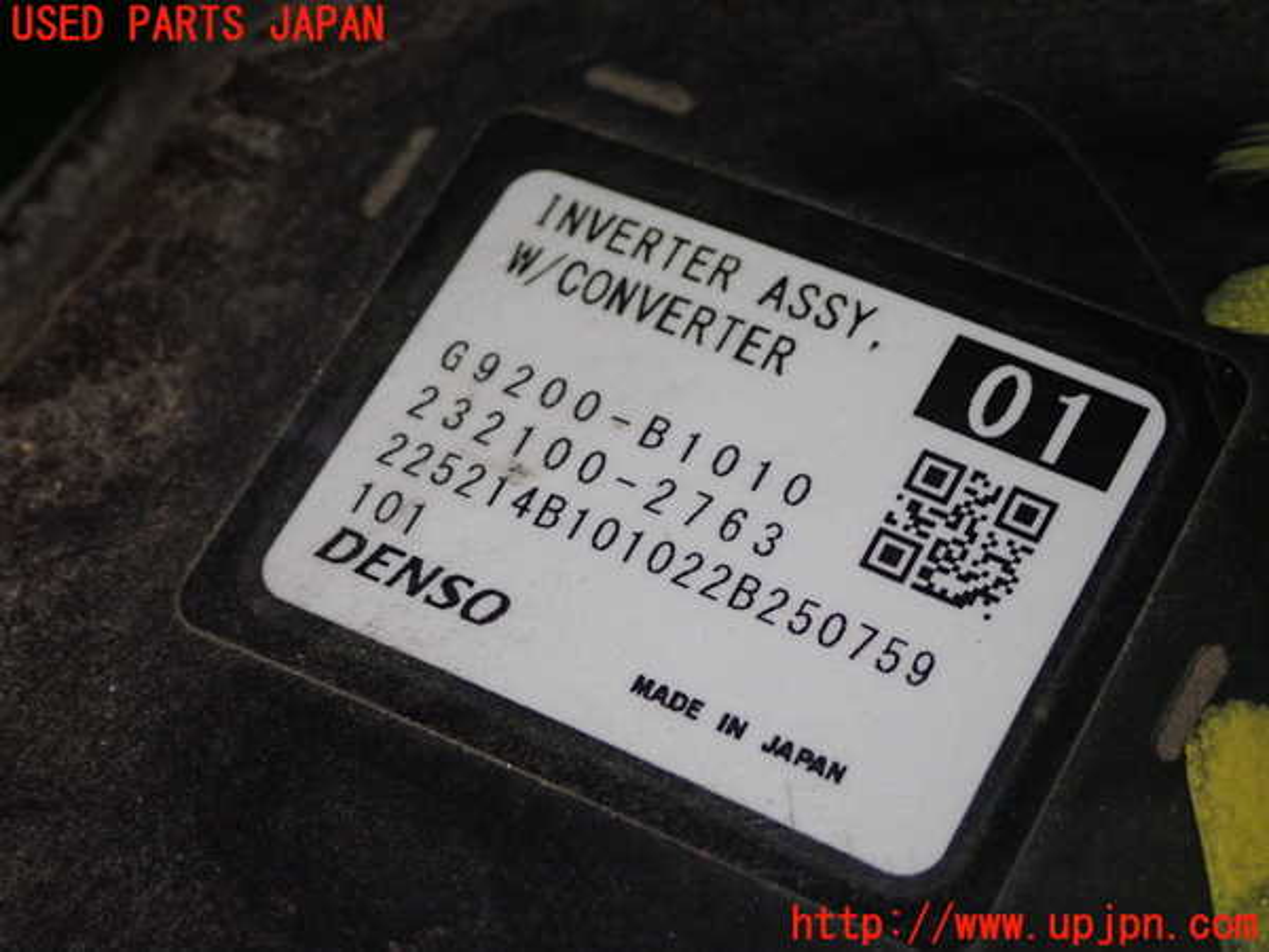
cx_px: 634
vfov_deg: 18.0
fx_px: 3006
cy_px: 476
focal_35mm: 82
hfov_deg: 23.8
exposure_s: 1/80
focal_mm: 14.62
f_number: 4.3
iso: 500
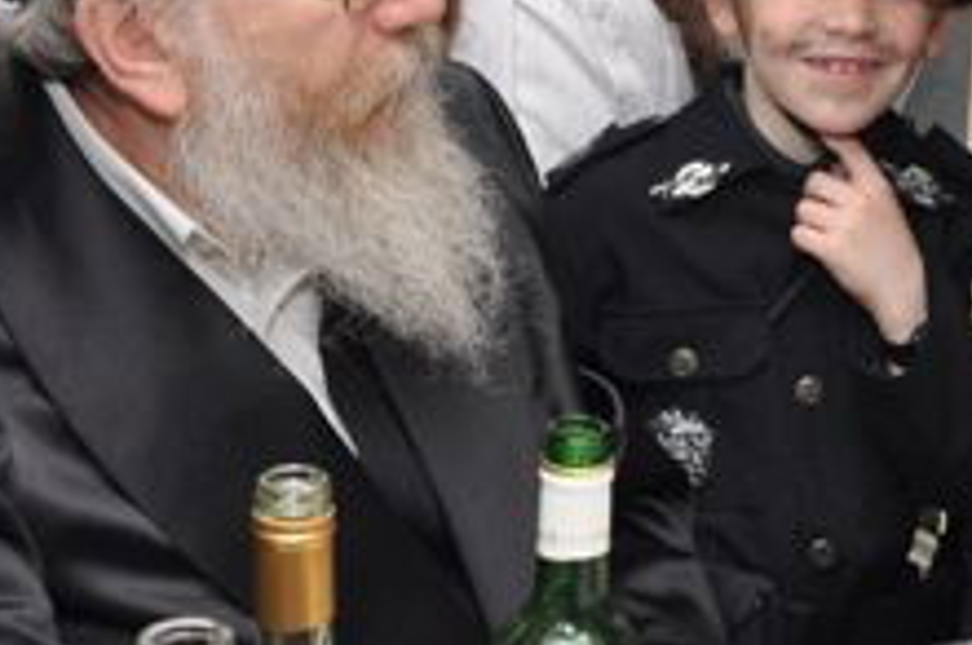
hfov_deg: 22.0
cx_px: 791
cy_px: -29
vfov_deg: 14.6
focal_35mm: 91
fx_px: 2466
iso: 640
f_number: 6.3
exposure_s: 1/60
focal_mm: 21
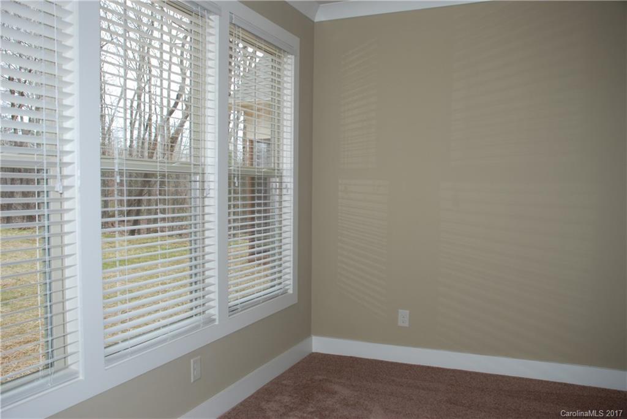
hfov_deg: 61.9
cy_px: 210
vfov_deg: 43.7
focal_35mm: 30
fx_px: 523
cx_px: 314
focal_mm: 20
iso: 200
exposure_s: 1/60
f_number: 3.8
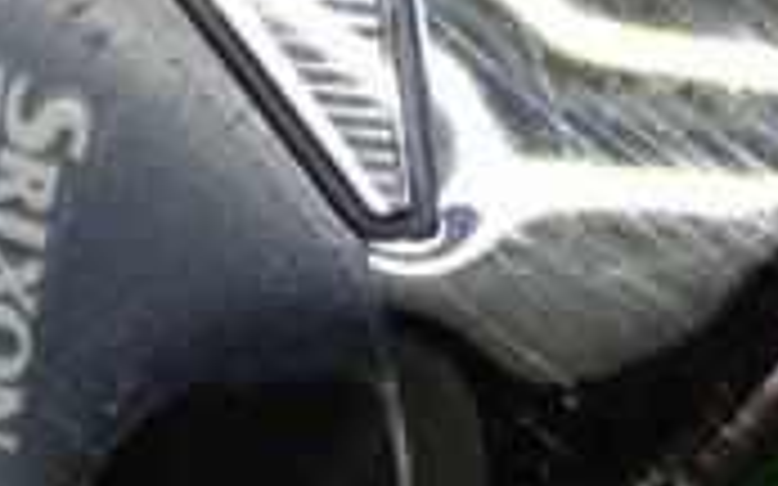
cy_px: -194
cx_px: 477
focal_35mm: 169
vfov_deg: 7.6
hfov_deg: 12.4
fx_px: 3582
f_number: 3.7
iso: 400
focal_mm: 7.54
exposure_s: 1/50
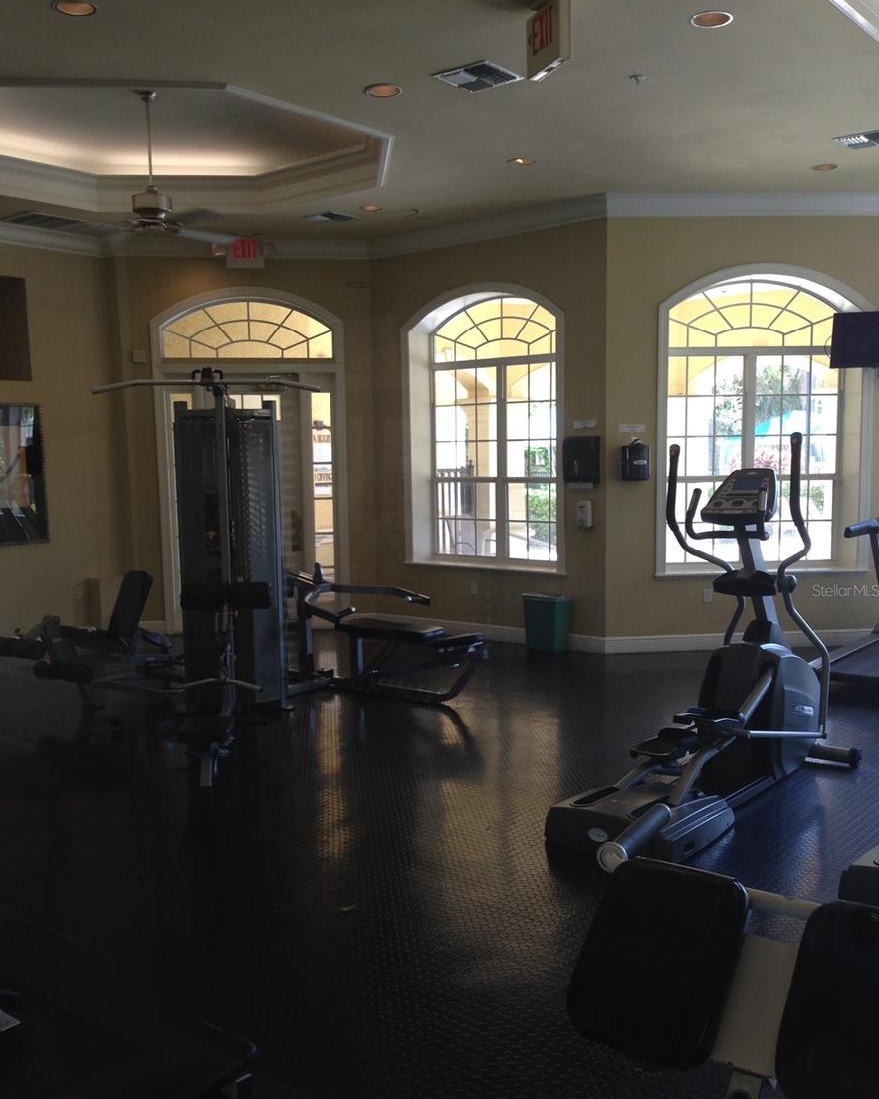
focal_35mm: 35
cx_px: 435
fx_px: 1138
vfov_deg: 51.5
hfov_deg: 42.2
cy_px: 590
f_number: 2.4
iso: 64
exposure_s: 1/60
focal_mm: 4.12
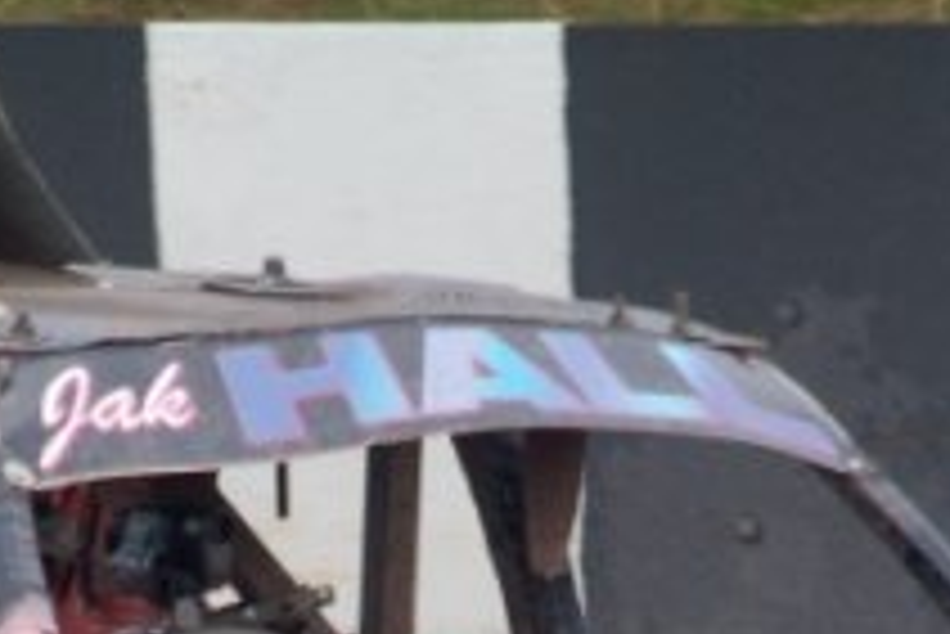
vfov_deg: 2.0
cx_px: 401
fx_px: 18603
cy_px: 782
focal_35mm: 705
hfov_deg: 2.9
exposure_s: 1/640
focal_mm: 155
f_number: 6
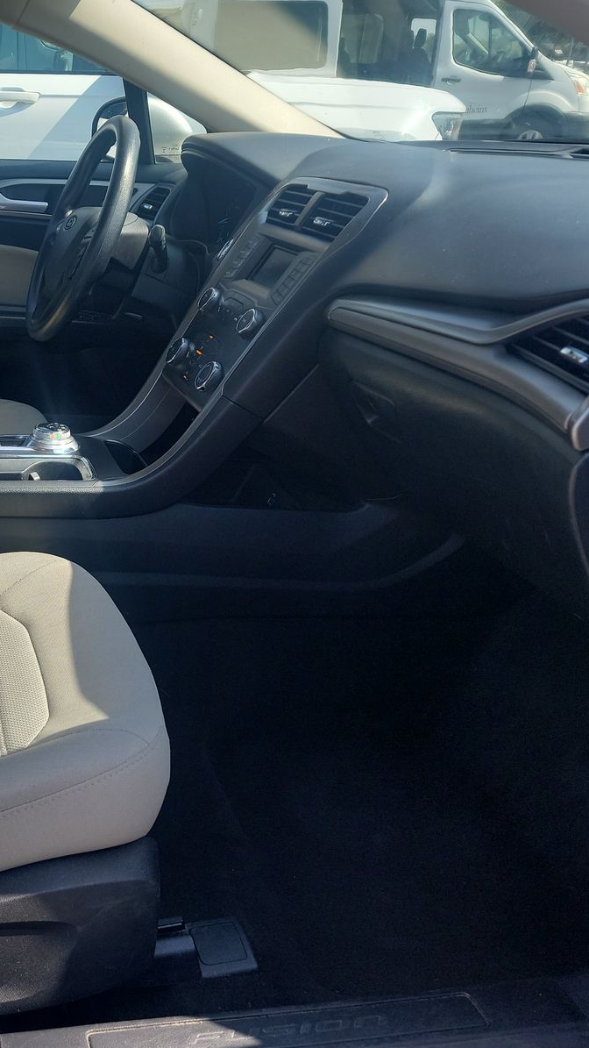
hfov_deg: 31.2
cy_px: 524
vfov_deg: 56.6
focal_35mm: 35
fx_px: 972
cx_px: 1
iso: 50
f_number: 1.8
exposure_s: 1/250
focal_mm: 6.7
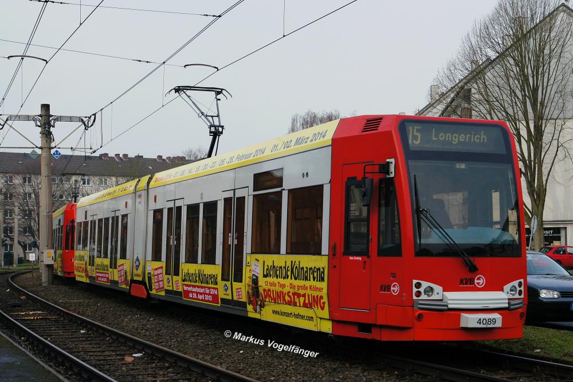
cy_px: 191
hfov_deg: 33.4
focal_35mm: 60
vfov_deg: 22.6
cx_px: 286
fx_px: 955
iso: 800
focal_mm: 40
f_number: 9
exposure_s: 1/800
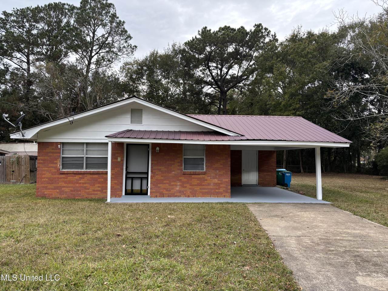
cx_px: 194
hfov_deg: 67.3
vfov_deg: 53.1
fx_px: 291
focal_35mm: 26
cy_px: 146
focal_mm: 5.96
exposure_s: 1/156
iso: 64
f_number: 1.6
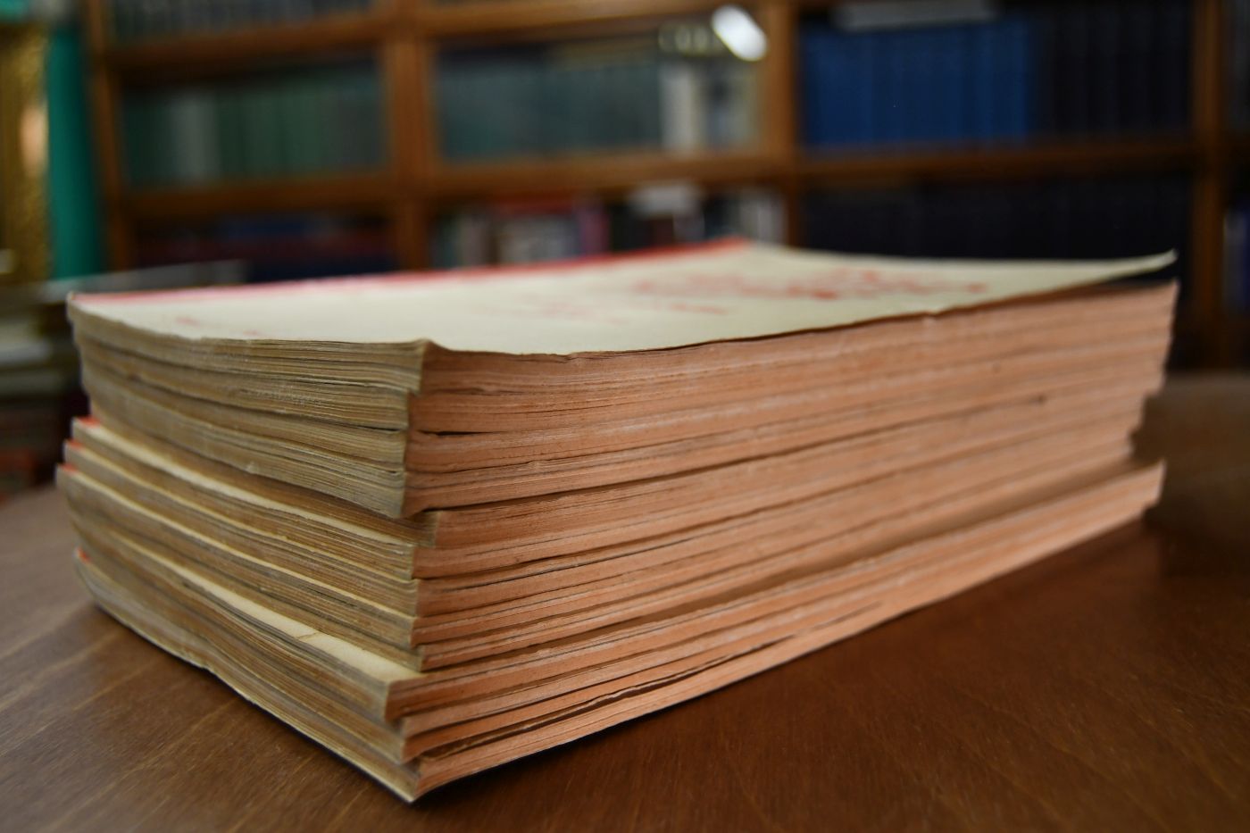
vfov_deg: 36.9
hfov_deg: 53.1
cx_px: 625
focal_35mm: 36
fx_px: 1250
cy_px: 416
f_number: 3.8
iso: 800
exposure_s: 1/160
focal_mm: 24
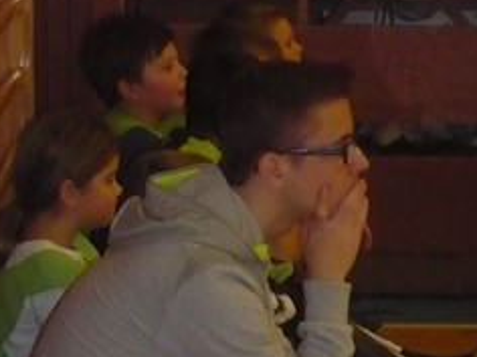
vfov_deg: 6.9
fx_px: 2949
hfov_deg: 9.2
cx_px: 234
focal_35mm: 214
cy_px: 212
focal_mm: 17.4
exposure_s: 1/30
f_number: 5
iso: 640
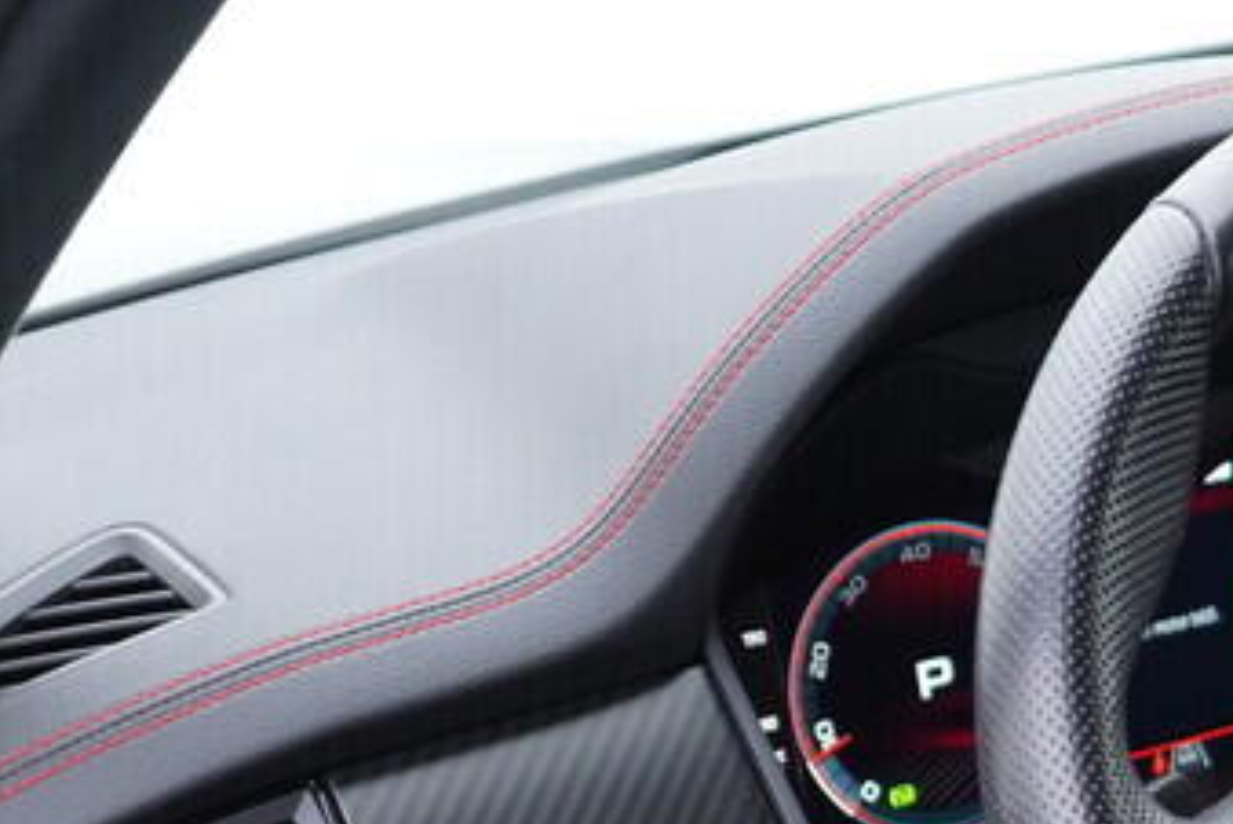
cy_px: 1063
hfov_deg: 16.9
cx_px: 1860
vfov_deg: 12.2
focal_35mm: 109
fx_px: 3736
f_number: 2.8
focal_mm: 24
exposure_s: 1/40
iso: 250
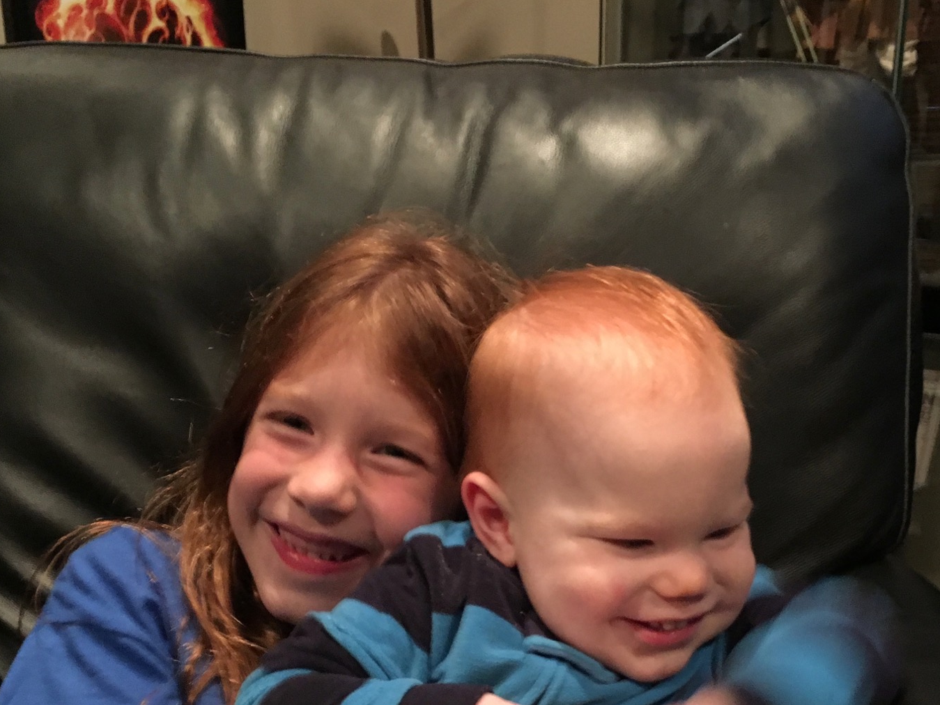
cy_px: 511
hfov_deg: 43.7
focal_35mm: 43
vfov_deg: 33.1
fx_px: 1168
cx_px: 533
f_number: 2.2
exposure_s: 1/15
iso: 400
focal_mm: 4.15
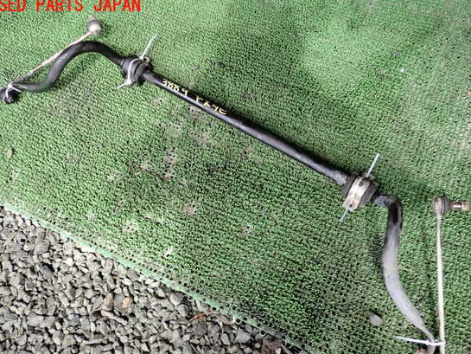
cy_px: 190
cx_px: 243
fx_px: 449
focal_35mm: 33
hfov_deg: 55.3
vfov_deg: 42.9
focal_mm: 5.4
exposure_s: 1/200
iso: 100
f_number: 2.3
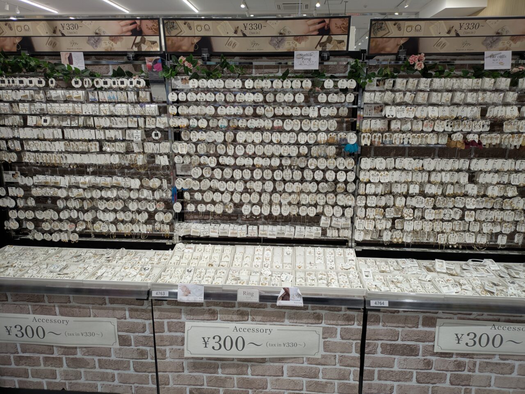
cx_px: 262
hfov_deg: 69.4
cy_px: 197
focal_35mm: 25
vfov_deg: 54.9
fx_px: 379
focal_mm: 5.43
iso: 56
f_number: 1.89
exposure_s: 1/100
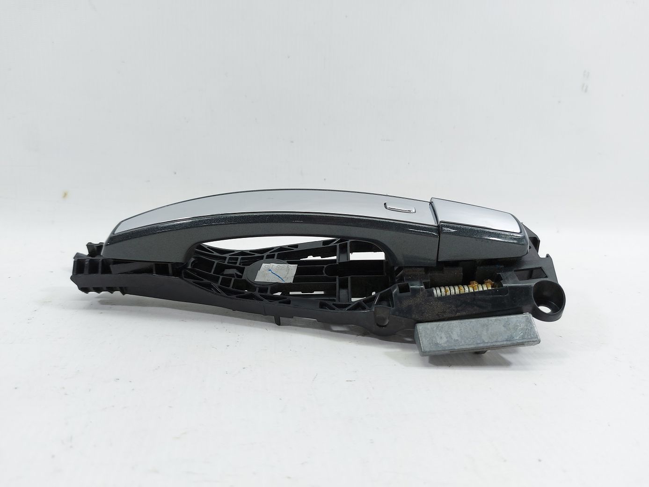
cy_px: 244
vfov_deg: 56.8
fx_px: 450
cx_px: 324
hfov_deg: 71.6
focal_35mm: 24
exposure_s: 1/50
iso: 40
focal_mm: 5.23
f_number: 1.8
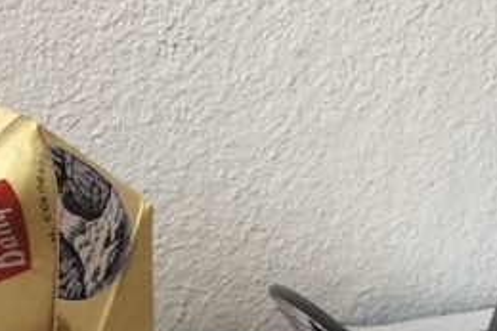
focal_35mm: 119
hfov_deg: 17.2
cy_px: 377
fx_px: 1642
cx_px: 327
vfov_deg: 11.3
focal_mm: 4.15
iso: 64
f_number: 2.2
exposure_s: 1/30
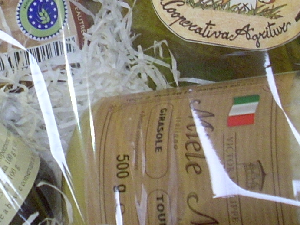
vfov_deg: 10.8
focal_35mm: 137
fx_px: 1188
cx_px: 45
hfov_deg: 14.3
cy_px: 15
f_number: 2.8
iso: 200
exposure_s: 1/17.8
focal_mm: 6.2
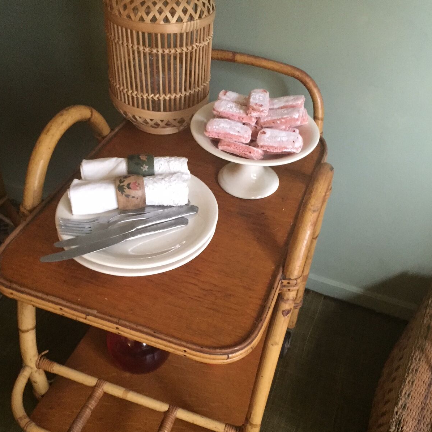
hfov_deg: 47.2
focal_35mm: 35
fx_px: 494
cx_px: 219
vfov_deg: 47.1
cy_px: 249
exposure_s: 1/17
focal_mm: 4.15
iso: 400
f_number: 2.2
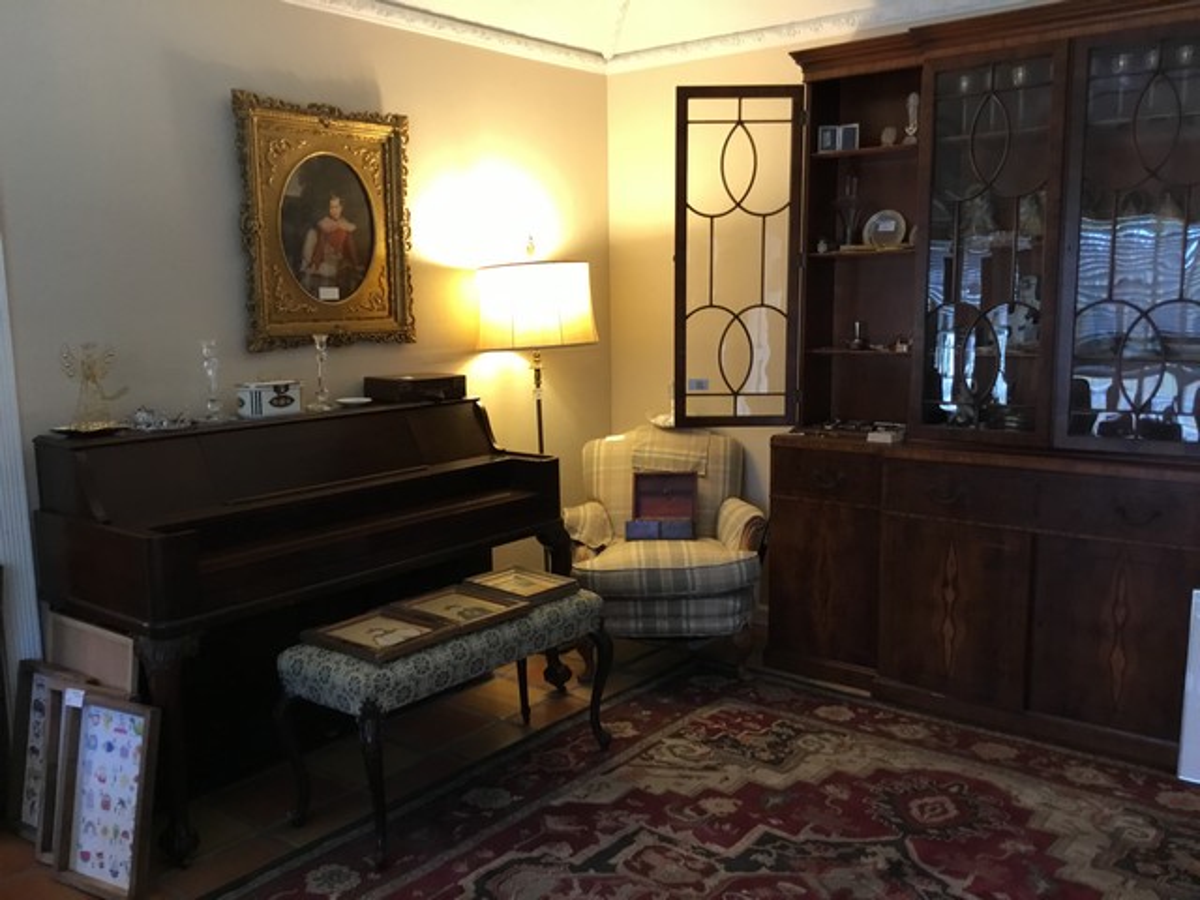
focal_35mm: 31
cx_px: 600
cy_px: 450
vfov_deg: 45.4
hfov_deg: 58.4
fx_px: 1075
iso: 100
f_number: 2.4
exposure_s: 1/30
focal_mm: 3.3
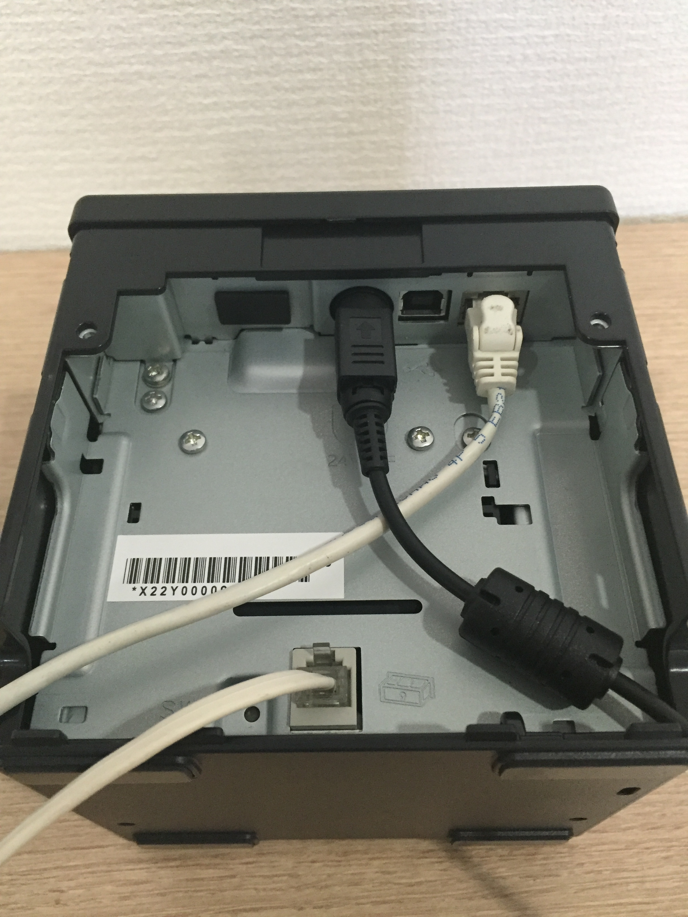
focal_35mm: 29
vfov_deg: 61.7
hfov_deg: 48.2
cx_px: 344
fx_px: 769
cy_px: 458
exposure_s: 1/30
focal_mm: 4.15
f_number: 2.2
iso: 200
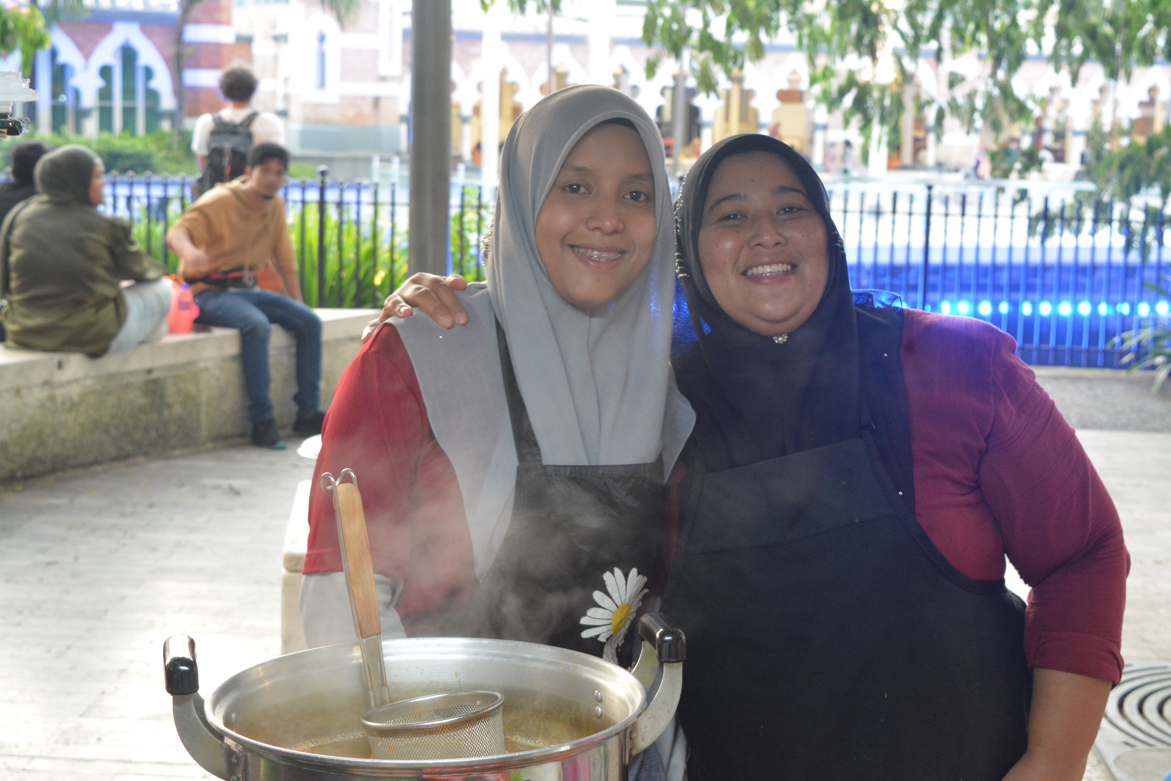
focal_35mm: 63
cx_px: 586
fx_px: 2049
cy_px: 390
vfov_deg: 21.6
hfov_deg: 31.9
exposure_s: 1/25
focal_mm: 42
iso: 2000
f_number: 7.1
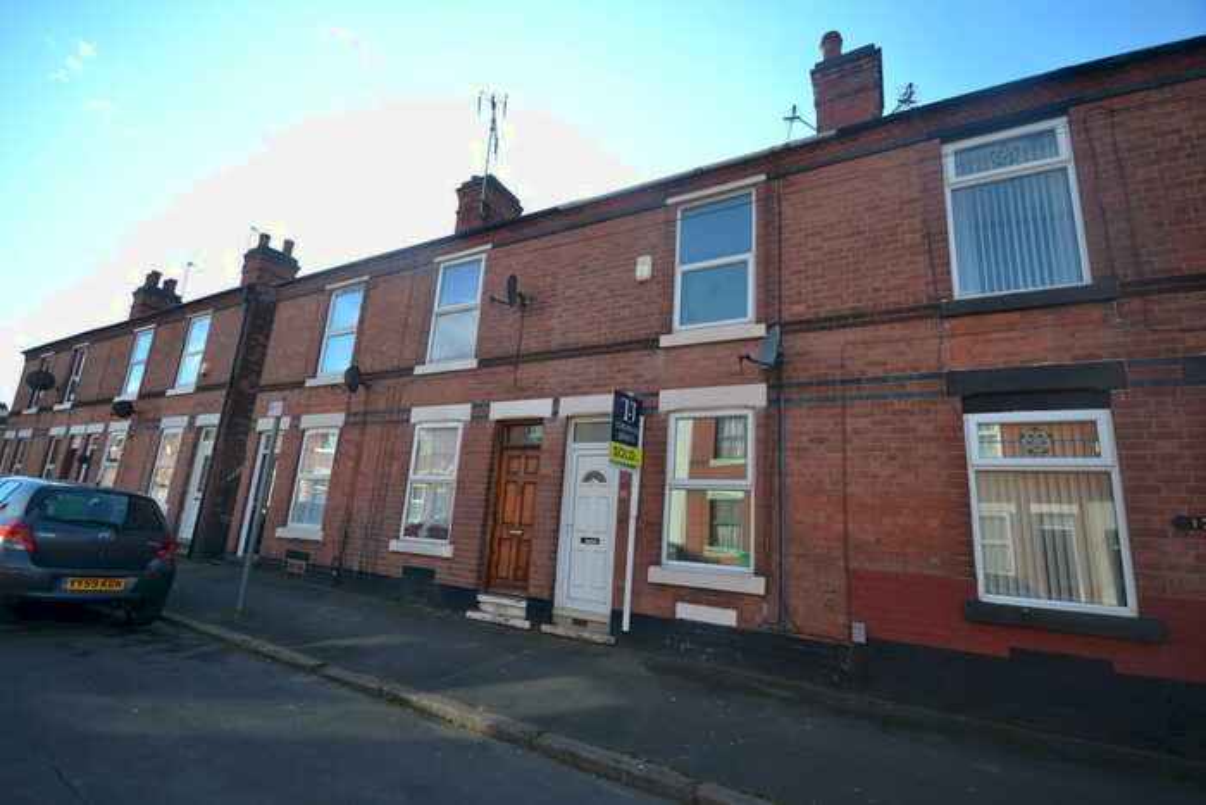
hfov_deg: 100.4
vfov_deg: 77.4
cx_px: 603
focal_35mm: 15
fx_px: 503
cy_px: 402
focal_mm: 10
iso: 100
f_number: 5.6
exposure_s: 1/125
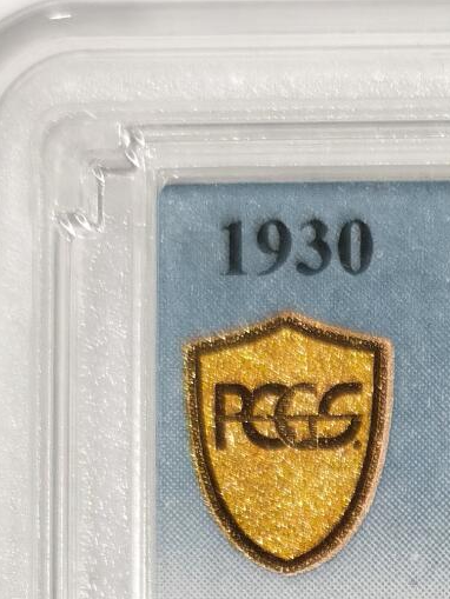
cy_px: 1038
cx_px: 732
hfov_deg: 7.6
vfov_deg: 9.9
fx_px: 3309
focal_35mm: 191
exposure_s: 1/100
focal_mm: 5.56
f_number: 16
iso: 125
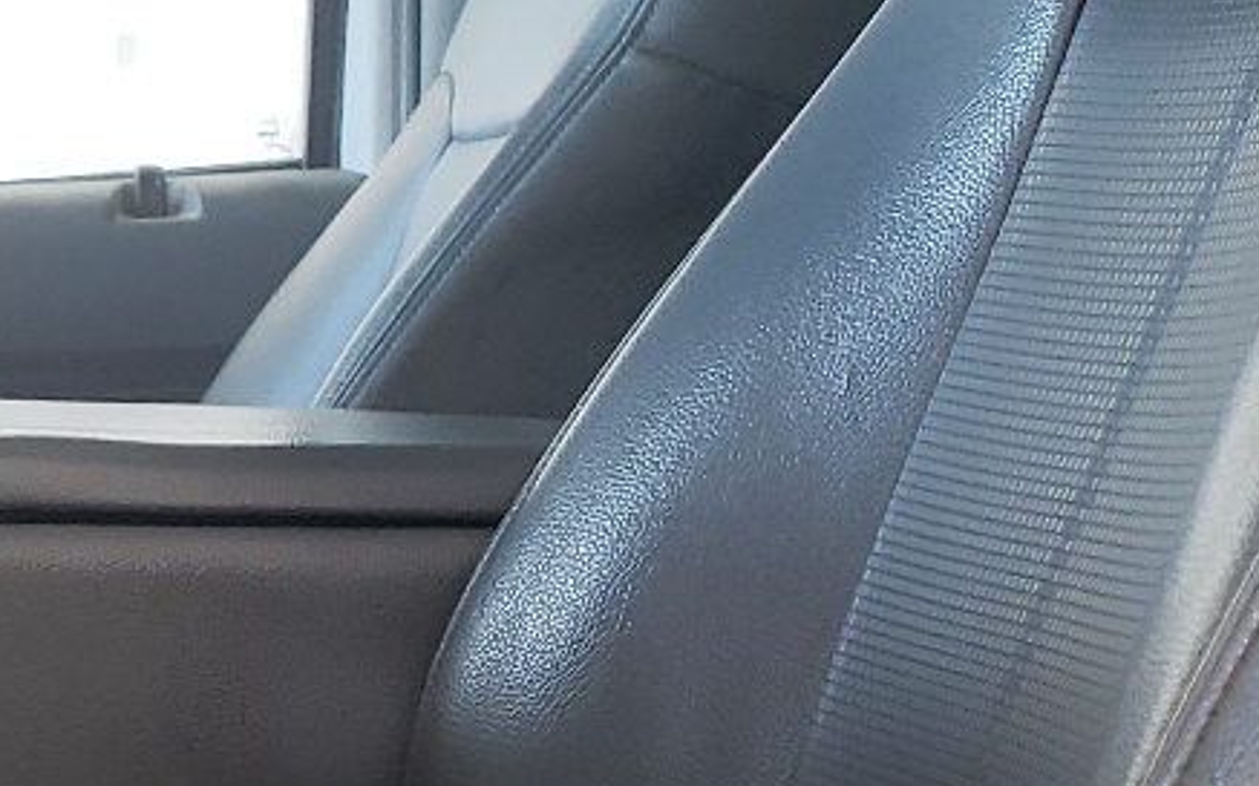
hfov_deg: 19.6
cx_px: -170
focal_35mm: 101
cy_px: 754
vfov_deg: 12.8
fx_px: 3465
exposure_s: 1/60.2
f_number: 1.5
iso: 86
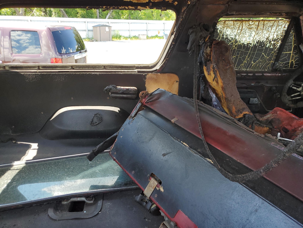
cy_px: 114
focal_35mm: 26
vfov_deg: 53.1
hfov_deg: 67.3
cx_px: 152
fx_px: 228
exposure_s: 1/263
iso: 50
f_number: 1.5
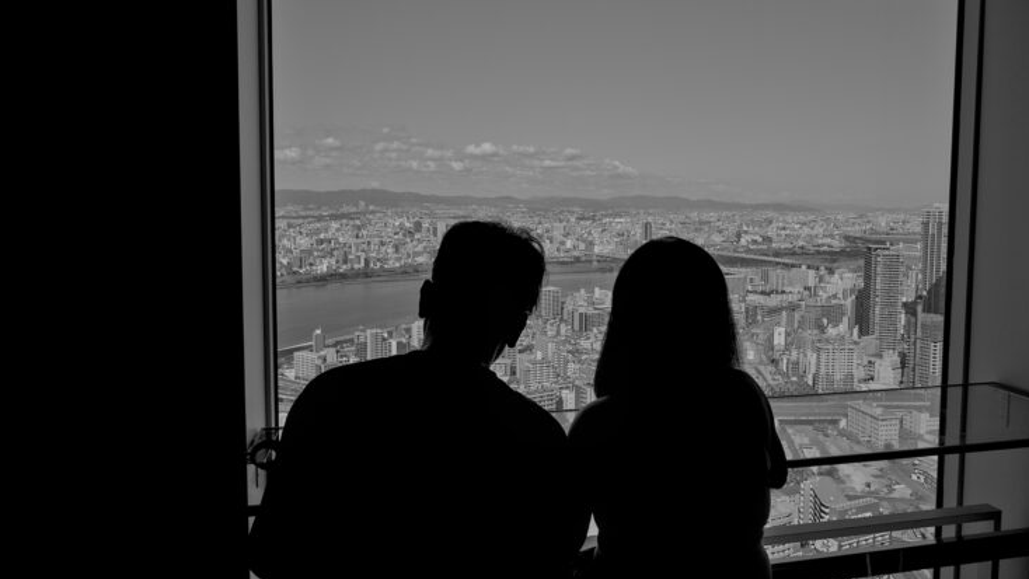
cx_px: 529
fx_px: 628
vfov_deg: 49.3
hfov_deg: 78.7
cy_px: 245
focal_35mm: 23
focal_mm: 14
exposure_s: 1/1800
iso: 200
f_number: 5.6
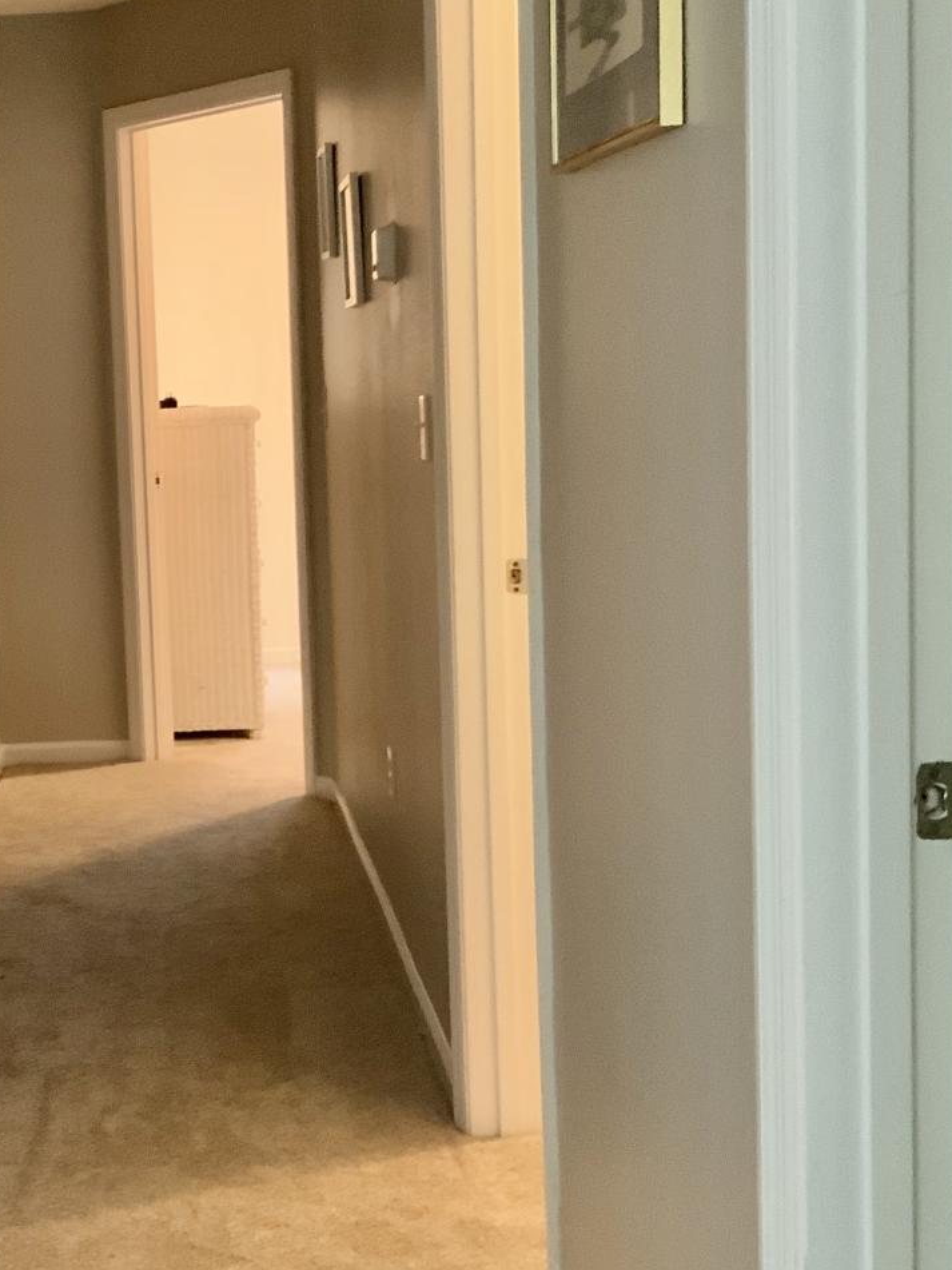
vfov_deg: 31.7
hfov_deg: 23.3
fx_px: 2237
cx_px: 67
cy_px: 641
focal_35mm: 61
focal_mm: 3
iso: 200
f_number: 1.8
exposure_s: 1/40
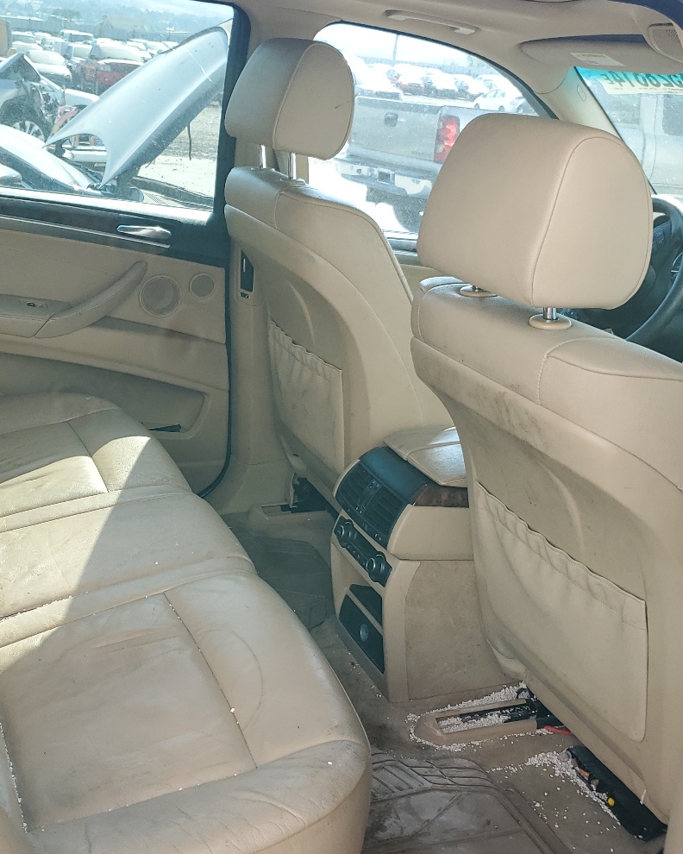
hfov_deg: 36.1
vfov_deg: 44.7
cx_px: 229
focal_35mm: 41
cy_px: 469
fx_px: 1036
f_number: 1.5
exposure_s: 1/625
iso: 50
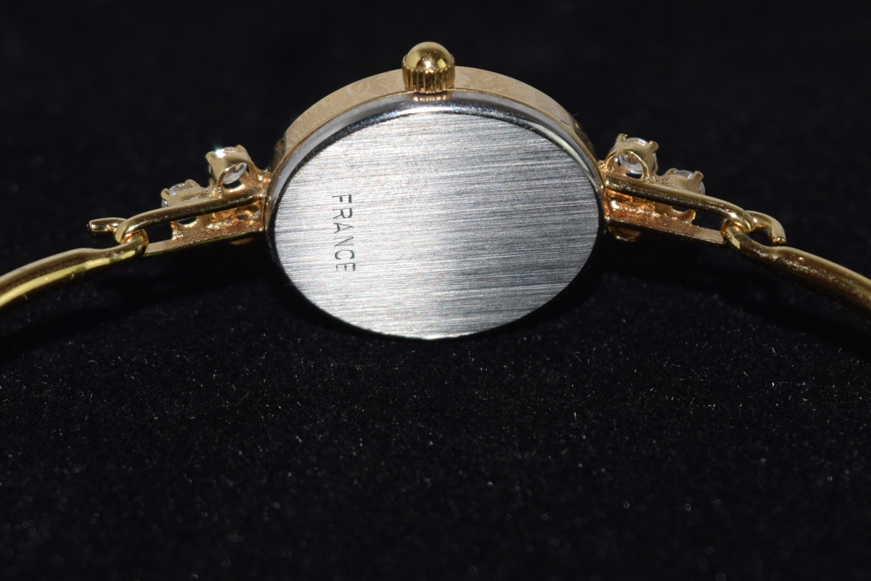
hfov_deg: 13.3
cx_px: 486
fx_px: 3749
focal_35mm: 155
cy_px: 276
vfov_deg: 8.9
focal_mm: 55
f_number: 8
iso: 100
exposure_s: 1/60
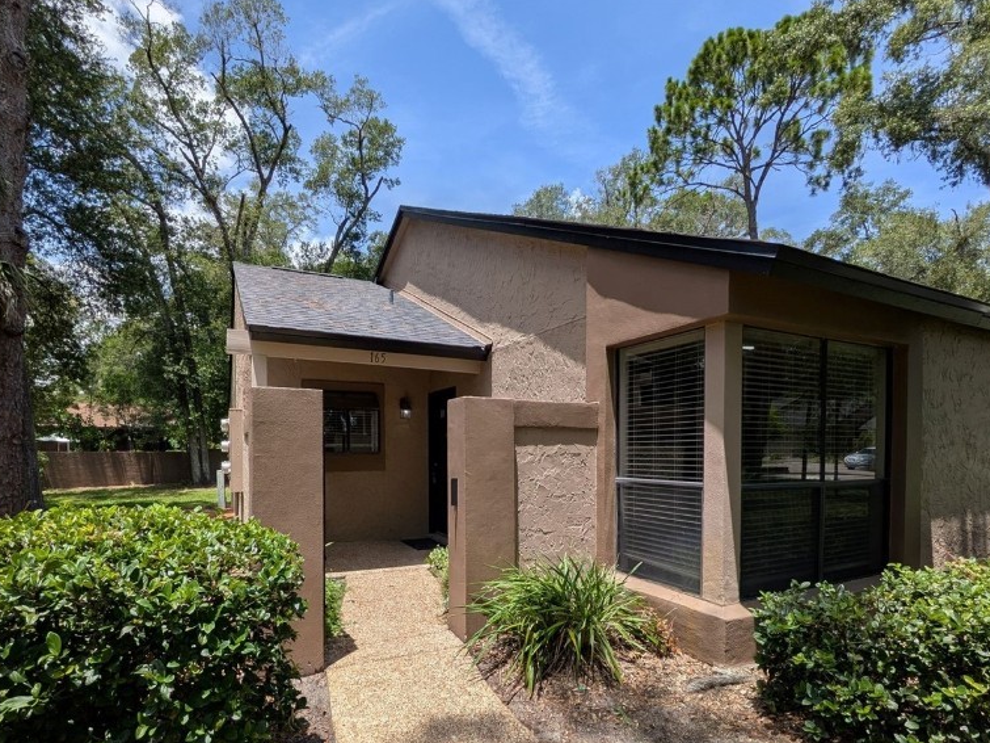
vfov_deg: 67.7
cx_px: 484
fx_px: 543
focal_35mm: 19
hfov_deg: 84.7
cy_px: 459
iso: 49
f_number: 2.2
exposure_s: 1/1319
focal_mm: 1.83
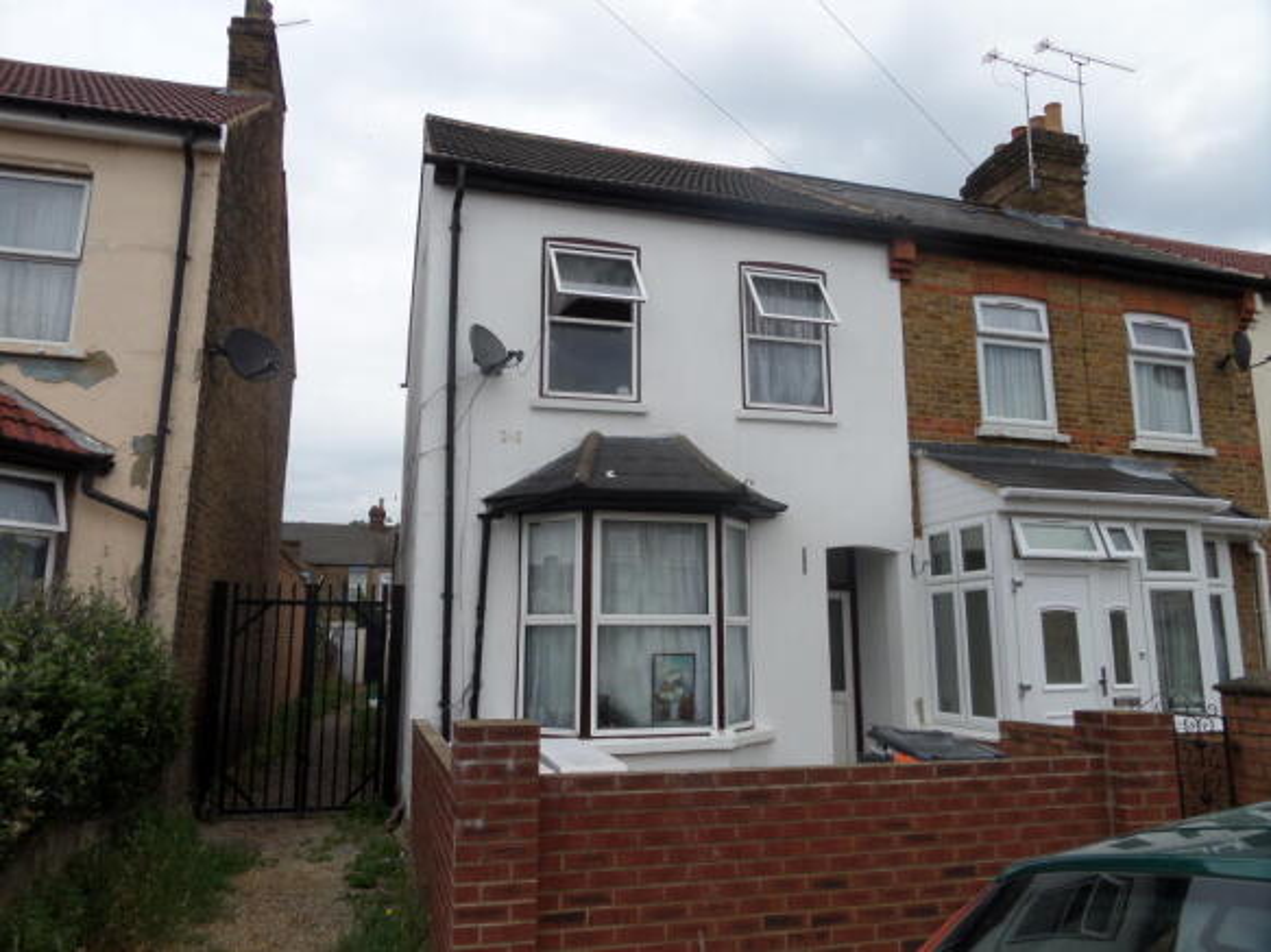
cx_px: 636
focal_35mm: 24
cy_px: 476
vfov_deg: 56.8
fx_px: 881
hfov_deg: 71.6
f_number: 4.2
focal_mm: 4
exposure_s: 1/500
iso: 80
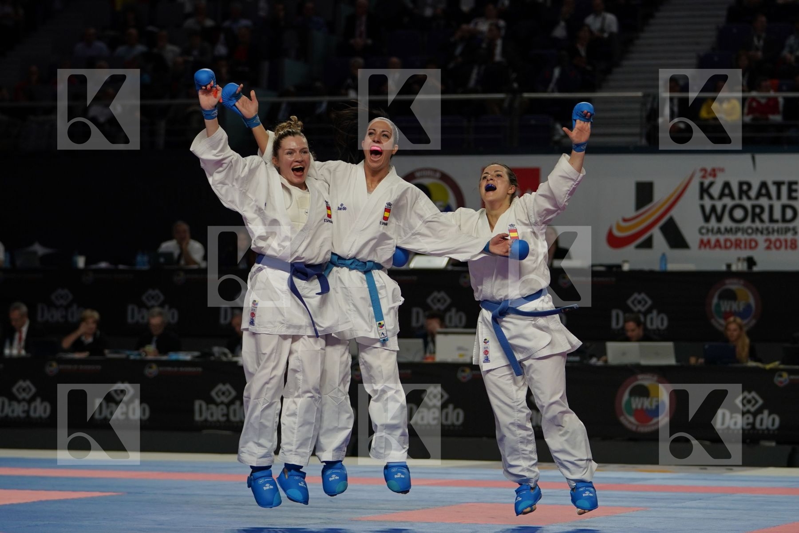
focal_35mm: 141
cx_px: 400
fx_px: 3129
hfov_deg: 14.6
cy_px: 266
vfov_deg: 9.7
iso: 640
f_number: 2.8
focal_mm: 94
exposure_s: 1/1000
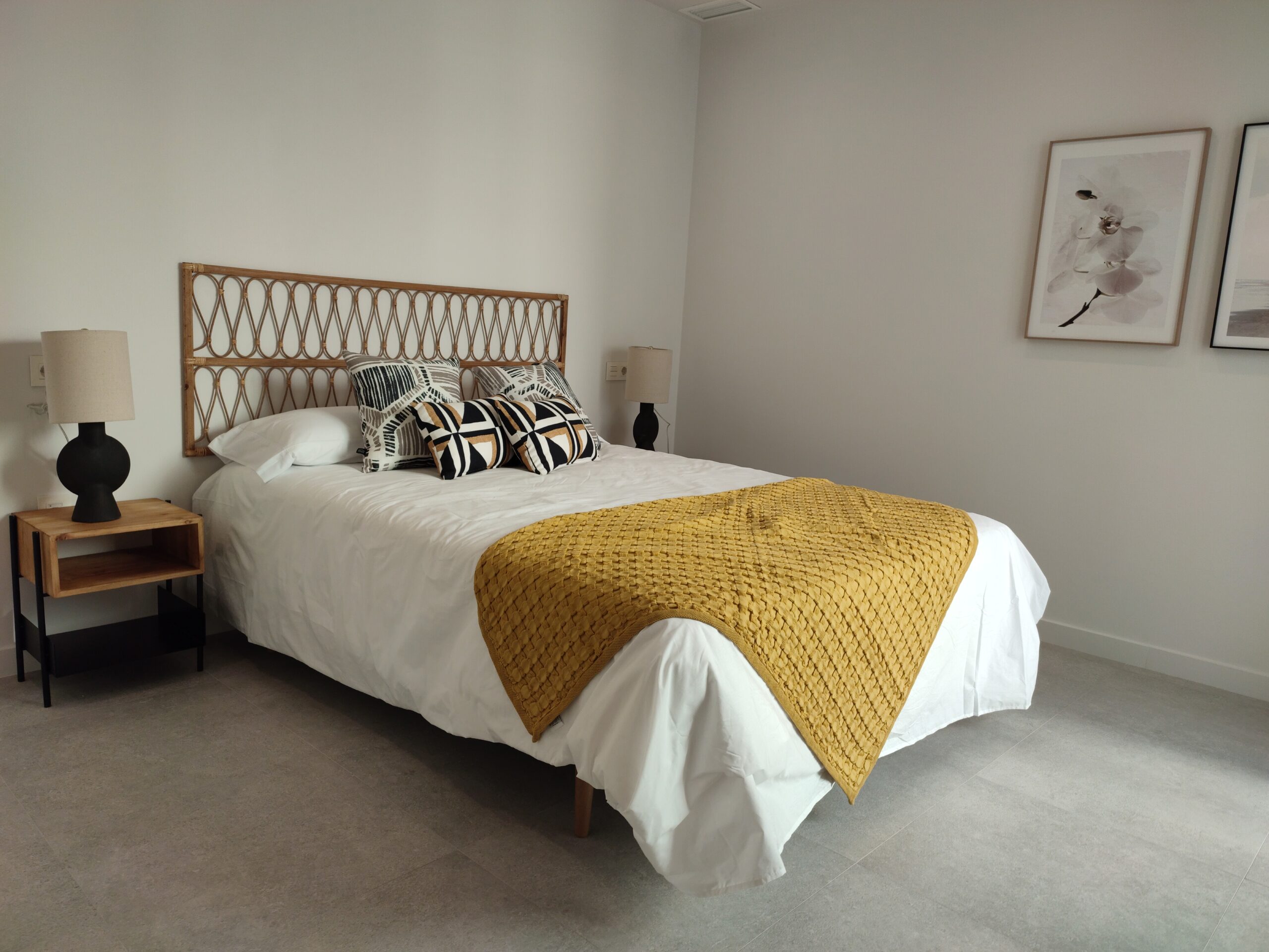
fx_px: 916
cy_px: 476
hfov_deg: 69.4
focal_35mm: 25
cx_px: 634
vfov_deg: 54.9
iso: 108
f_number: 1.9
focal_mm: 6.04
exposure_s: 1/50
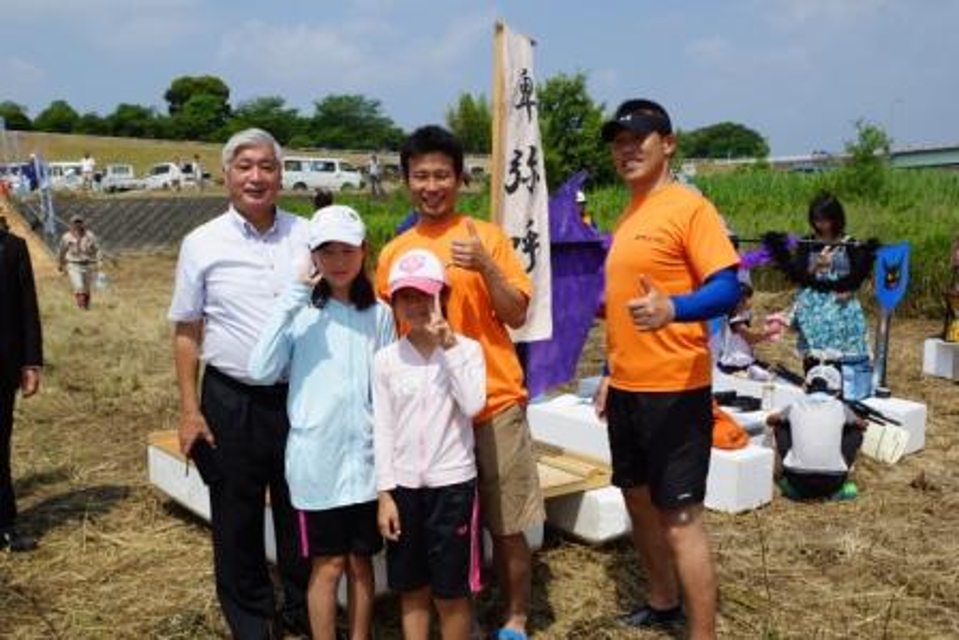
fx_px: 959
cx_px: 480
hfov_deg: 53.1
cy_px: 320
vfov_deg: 36.9
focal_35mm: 36
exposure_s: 1/640
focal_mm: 24
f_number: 6.3
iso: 100
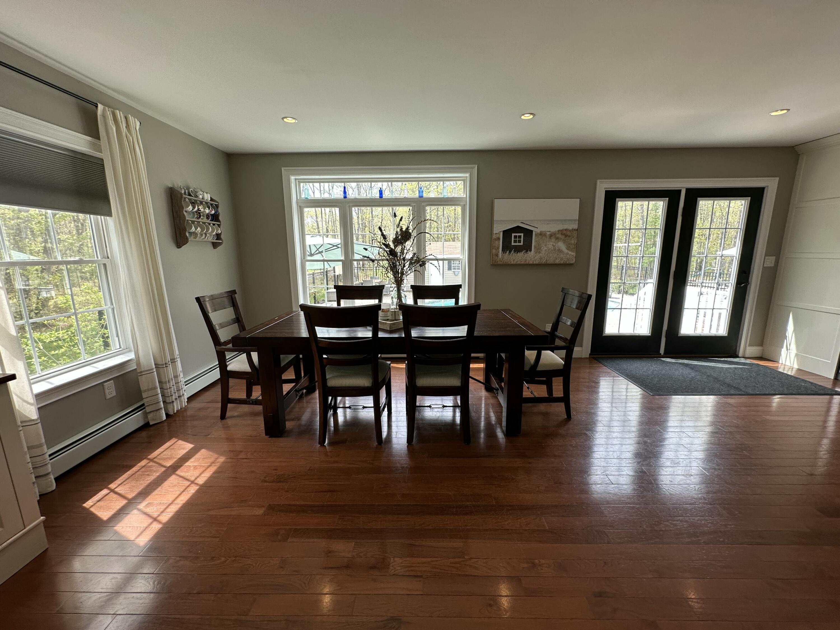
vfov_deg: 85.7
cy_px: 315
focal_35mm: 14
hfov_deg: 102.1
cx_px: 420
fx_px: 340
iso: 64
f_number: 2.2
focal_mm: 2.22
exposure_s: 1/120
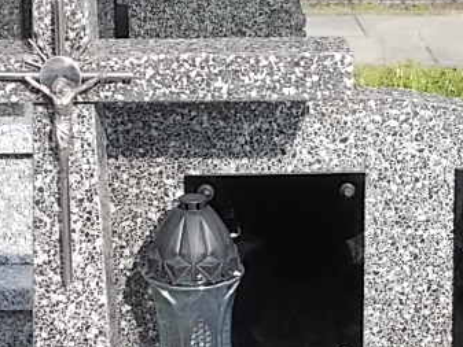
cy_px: 211
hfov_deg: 17.2
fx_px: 1525
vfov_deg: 13.0
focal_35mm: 114
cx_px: 300
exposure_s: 1/250
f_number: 4
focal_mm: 8.5
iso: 80
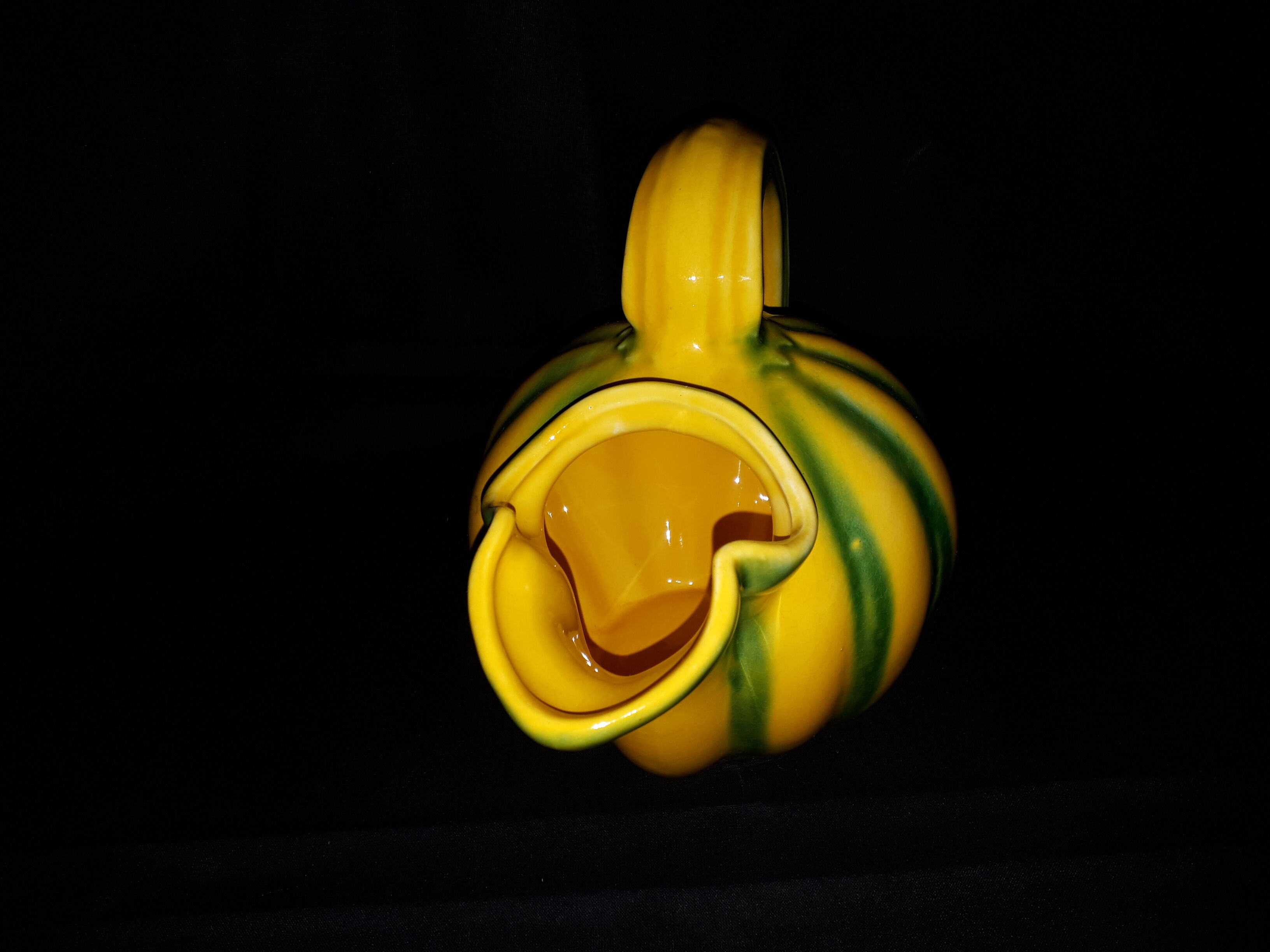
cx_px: 635
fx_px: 991
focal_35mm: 27
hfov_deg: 65.3
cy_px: 476
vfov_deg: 51.4
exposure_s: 1/120
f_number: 1.9
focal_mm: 3.6
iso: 64
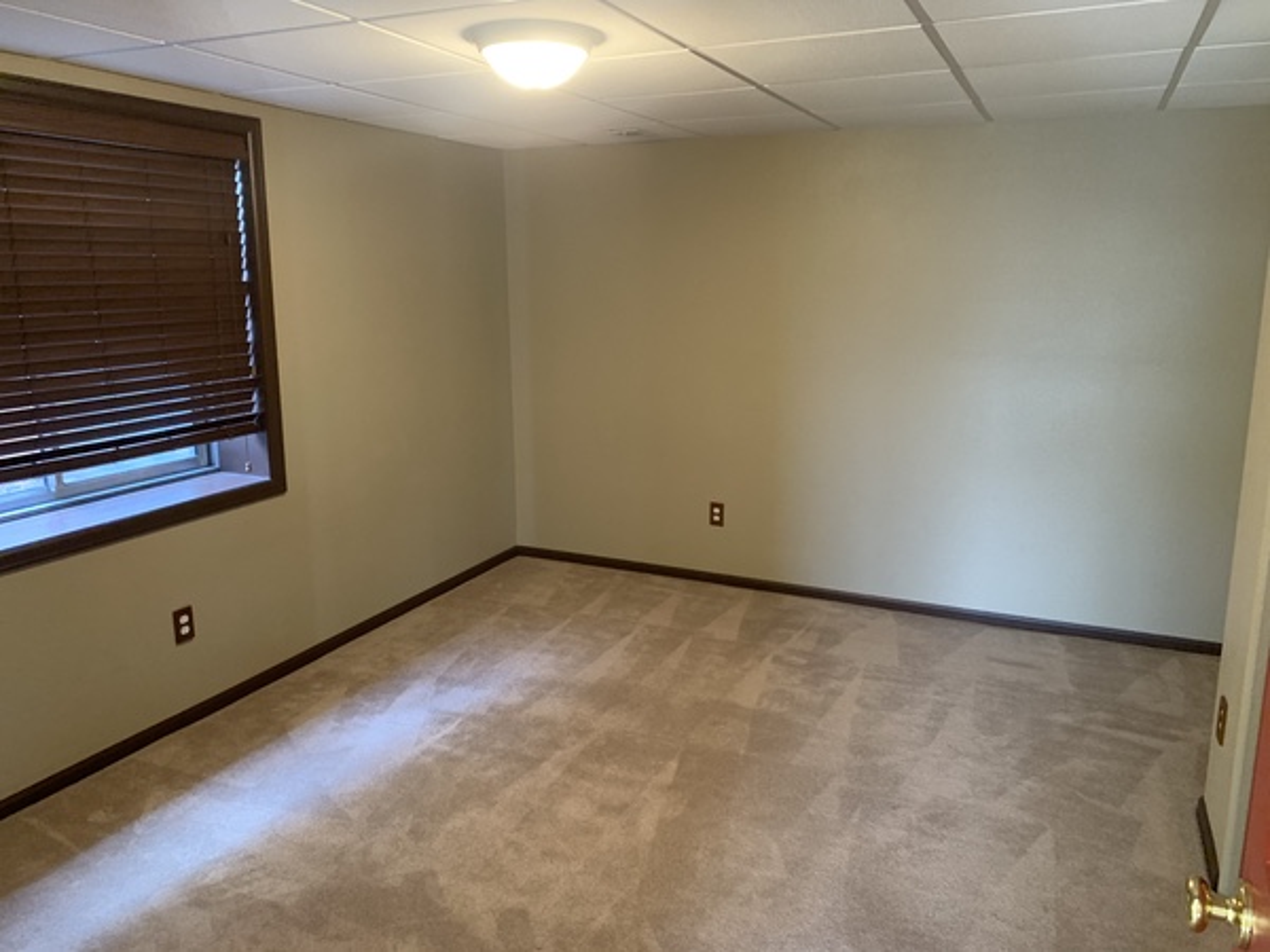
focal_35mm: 26
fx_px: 954
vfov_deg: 53.1
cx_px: 635
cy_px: 476
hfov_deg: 67.3
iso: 320
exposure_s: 1/40
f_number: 1.8
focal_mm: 4.25
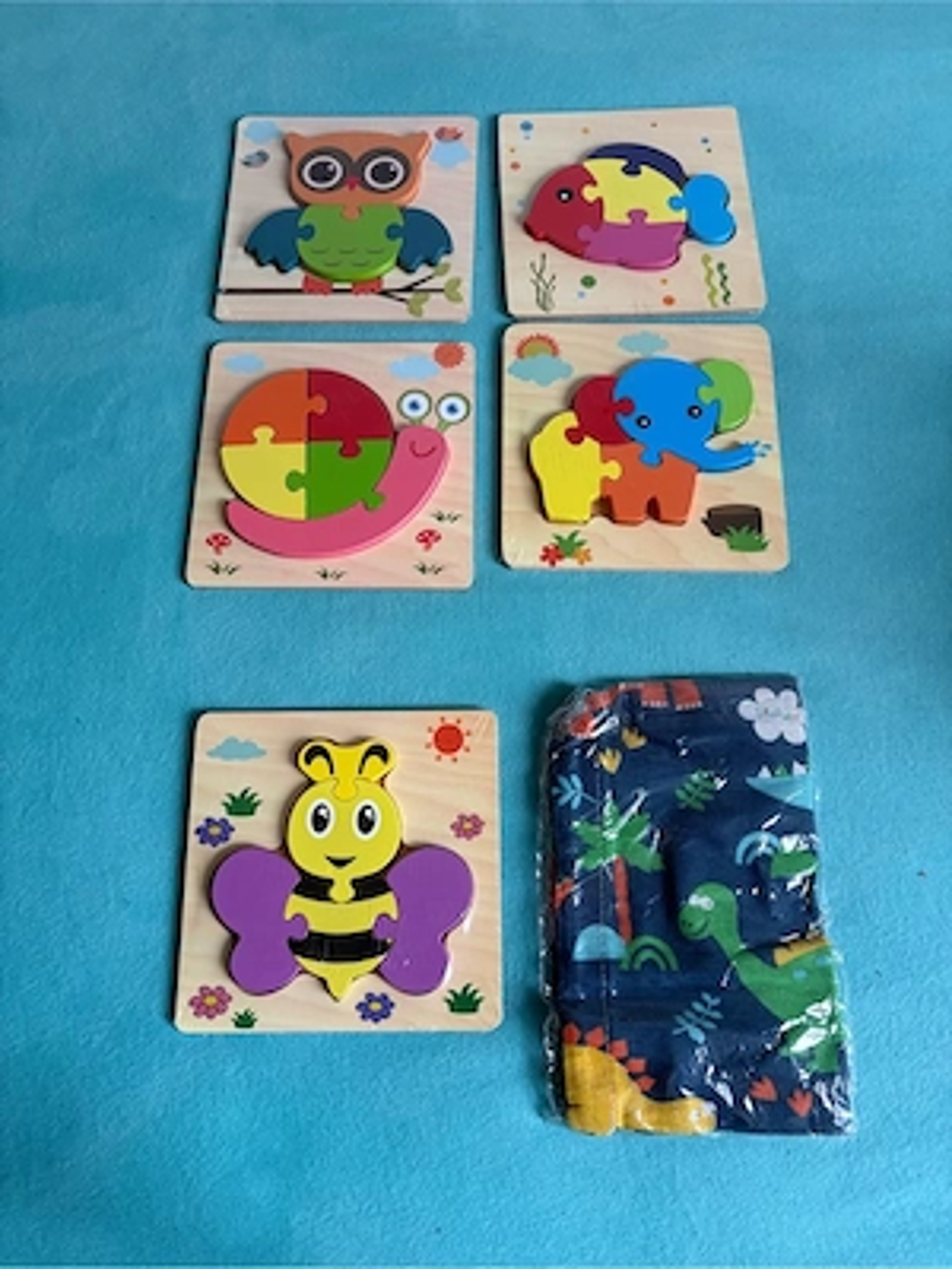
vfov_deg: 67.3
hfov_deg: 53.1
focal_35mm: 26
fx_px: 953
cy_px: 634
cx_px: 476
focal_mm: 5.96
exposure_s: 1/60
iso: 200
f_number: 1.6
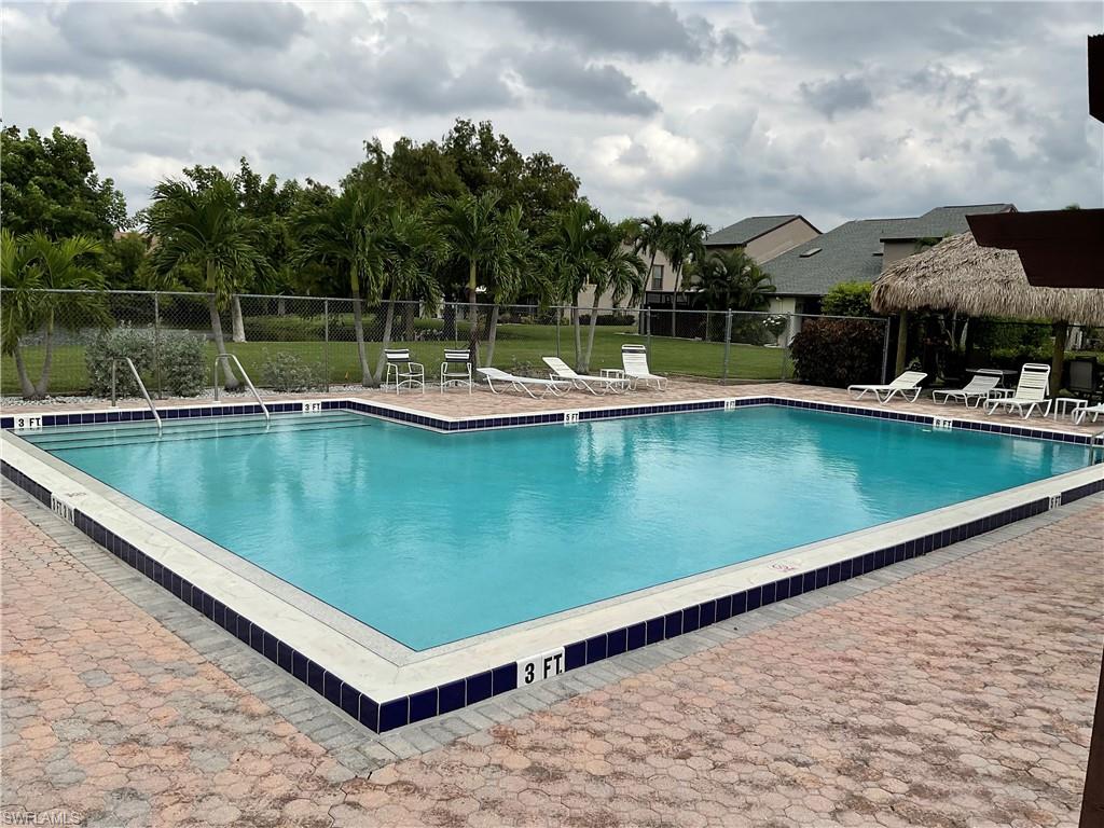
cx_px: 552
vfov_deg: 48.2
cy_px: 414
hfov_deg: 61.7
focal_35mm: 29
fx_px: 925
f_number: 1.8
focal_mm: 3
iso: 16
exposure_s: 1/2538
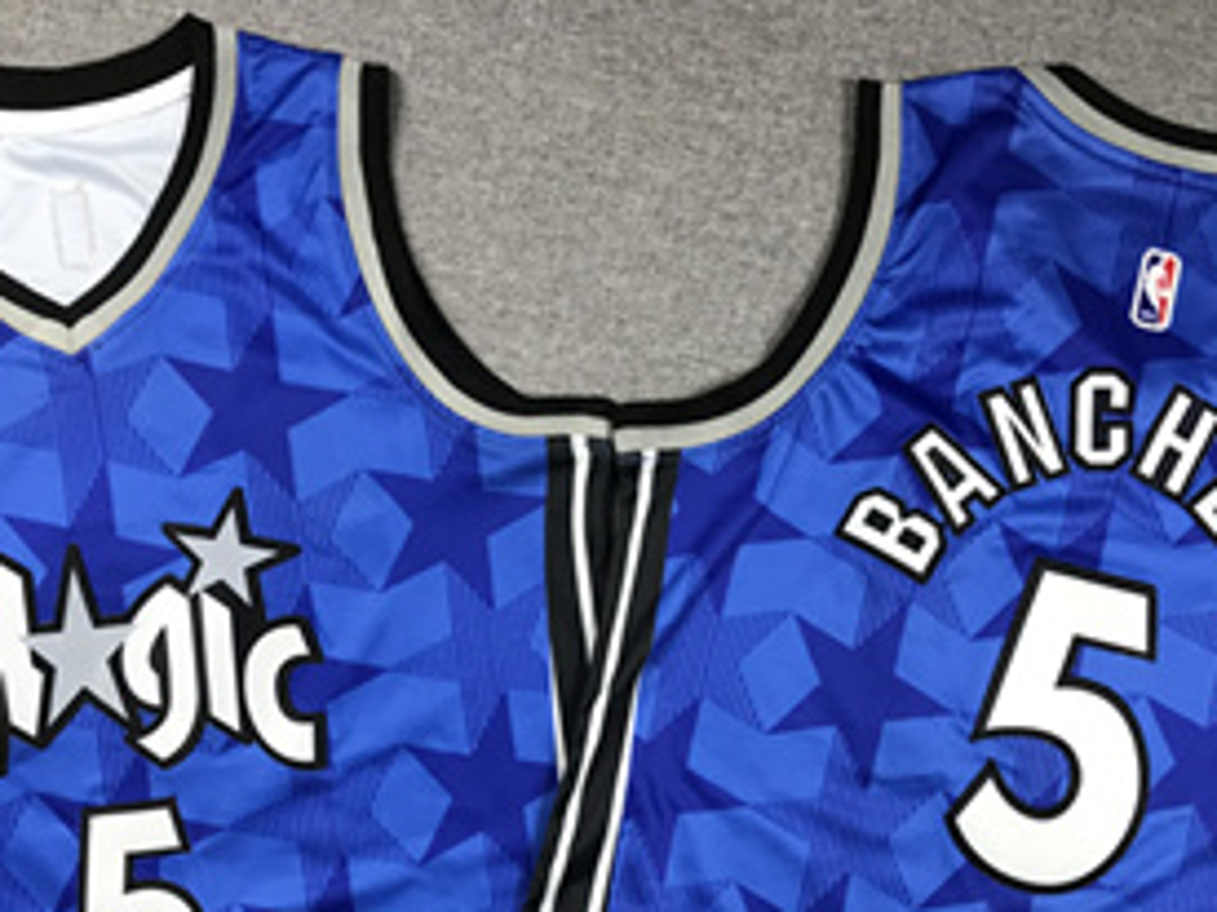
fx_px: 1792
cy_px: 812
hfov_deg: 37.5
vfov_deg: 27.6
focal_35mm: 51
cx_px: 584
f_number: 1.8
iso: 40
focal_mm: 3.99
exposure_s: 1/100
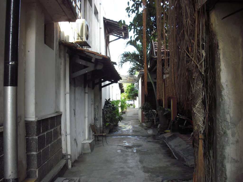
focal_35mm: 38
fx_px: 267
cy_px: 91
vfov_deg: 37.7
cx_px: 122
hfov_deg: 49.0
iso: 100
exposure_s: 1/160
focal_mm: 6.2
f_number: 2.8
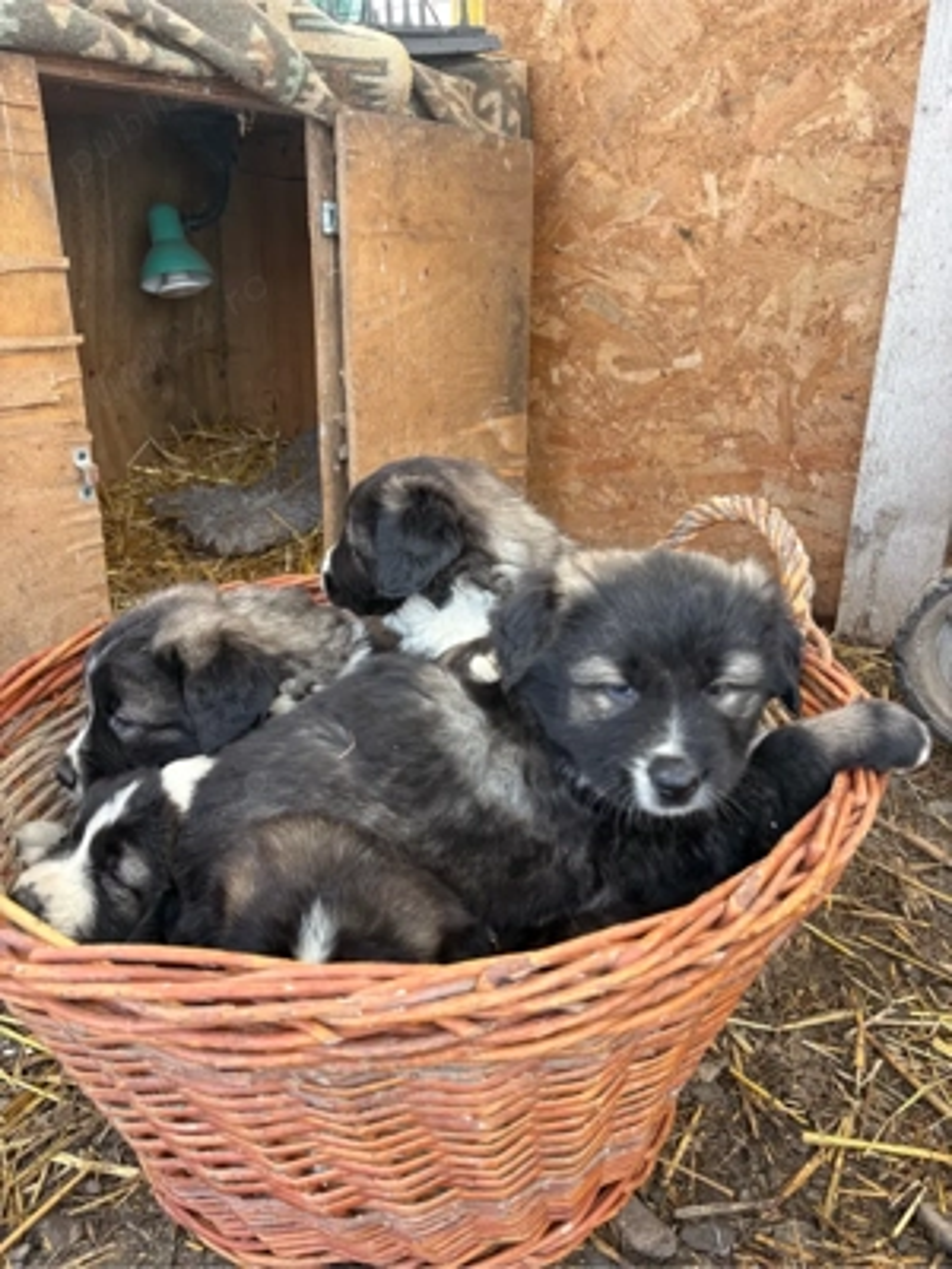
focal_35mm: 26
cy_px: 634
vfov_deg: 67.3
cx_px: 476
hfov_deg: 53.1
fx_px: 953
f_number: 1.6
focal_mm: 5.96
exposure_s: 1/122
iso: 50
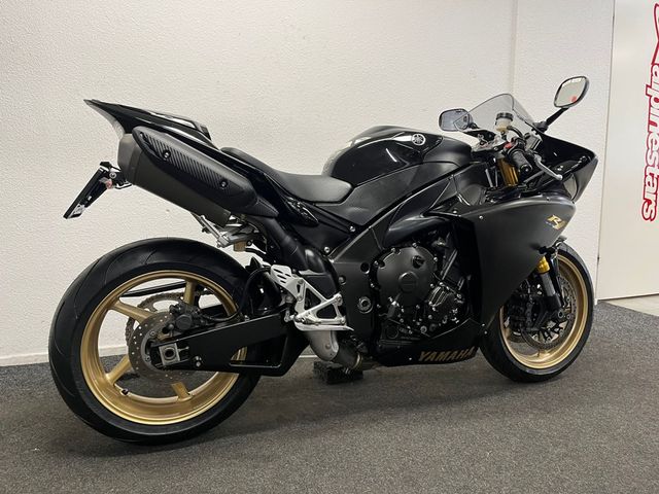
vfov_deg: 53.1
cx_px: 330
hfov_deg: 67.3
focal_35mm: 26
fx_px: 495
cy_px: 247
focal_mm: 5.1
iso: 100
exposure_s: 1/50
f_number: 1.6
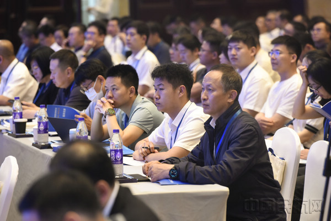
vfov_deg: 6.9
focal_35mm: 200
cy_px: 110
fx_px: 1839
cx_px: 166
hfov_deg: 10.3
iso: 3200
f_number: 4.5
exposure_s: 1/80
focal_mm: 200
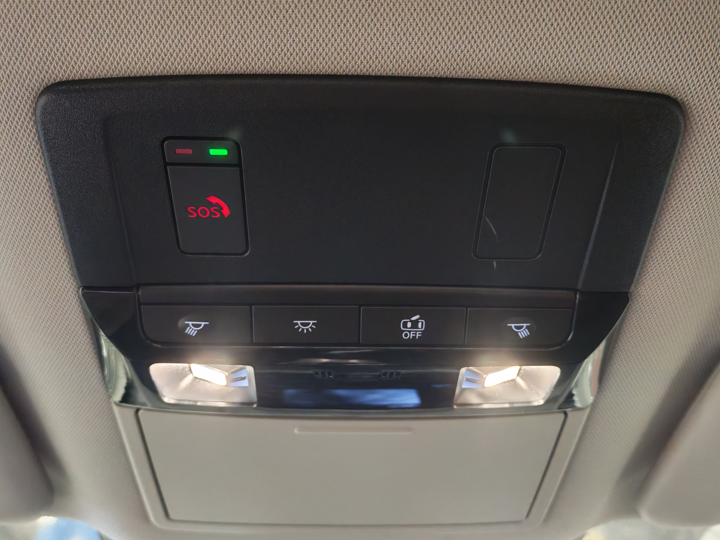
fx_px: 686
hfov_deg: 55.4
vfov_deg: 42.9
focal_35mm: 33
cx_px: 360
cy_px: 270
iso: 2500
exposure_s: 1/50
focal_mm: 6.12
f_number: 1.9
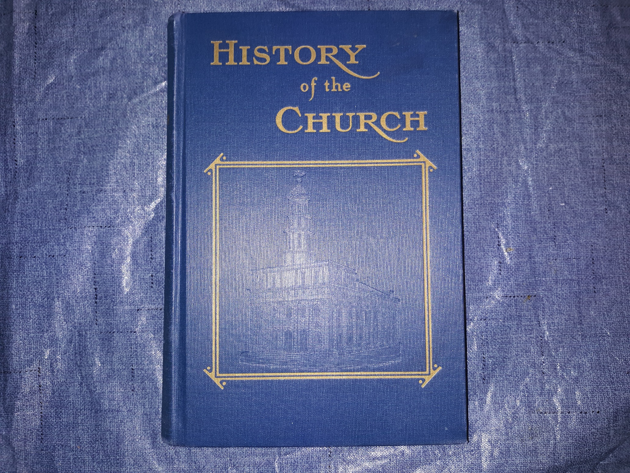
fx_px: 510
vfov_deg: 49.7
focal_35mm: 28
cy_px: 236
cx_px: 315
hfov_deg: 63.4
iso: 64
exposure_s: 1/60
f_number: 1.7
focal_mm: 3.7
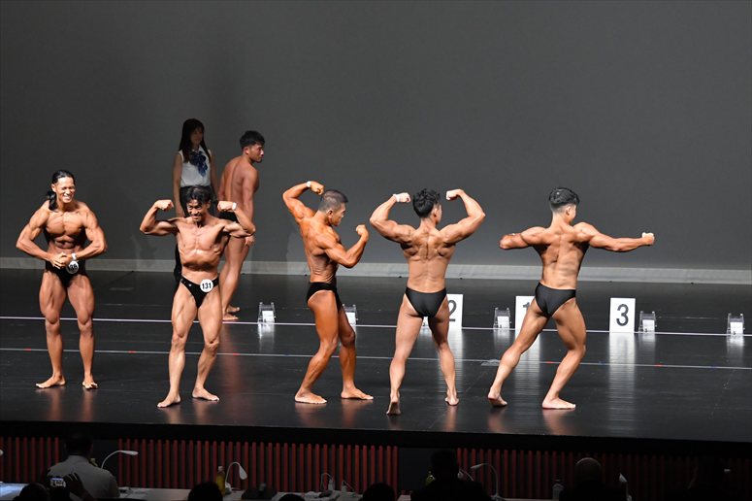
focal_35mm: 157
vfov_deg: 8.7
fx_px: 3278
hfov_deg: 13.1
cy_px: 250
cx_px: 376
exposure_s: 1/400
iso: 5000
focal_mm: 105
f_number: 5.6
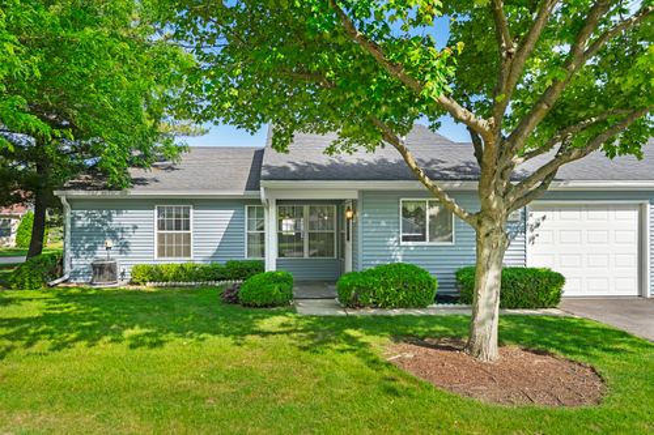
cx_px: 327
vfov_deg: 54.1
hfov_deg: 74.9
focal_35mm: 24
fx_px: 427
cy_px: 218
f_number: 4
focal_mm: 23.5
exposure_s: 1/125
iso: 100
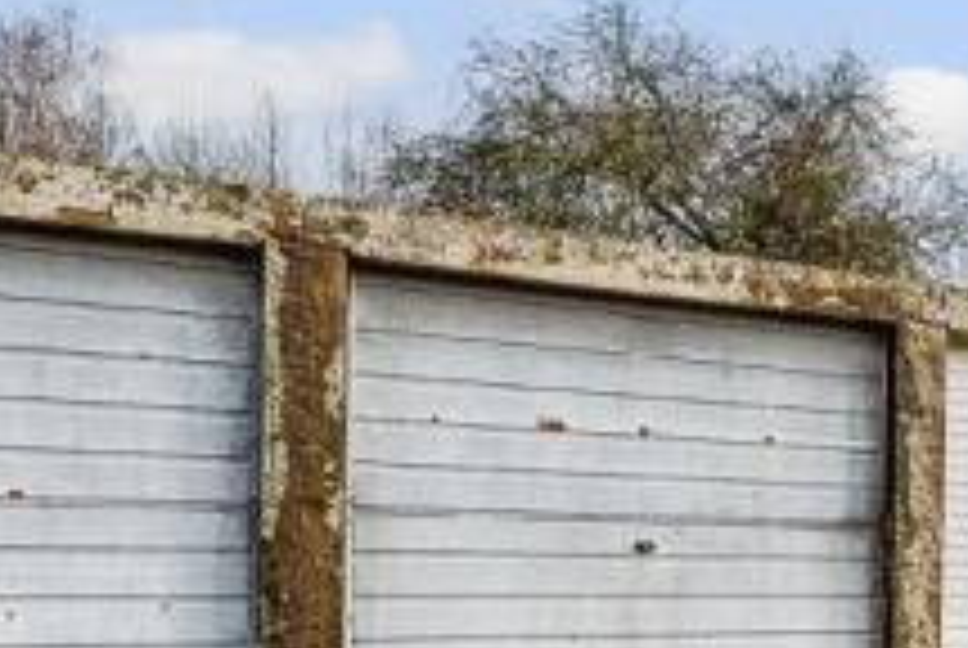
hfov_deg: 22.7
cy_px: 560
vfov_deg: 17.8
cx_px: 1362
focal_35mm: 76
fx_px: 2046
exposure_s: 1/160
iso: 160
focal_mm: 17
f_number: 8
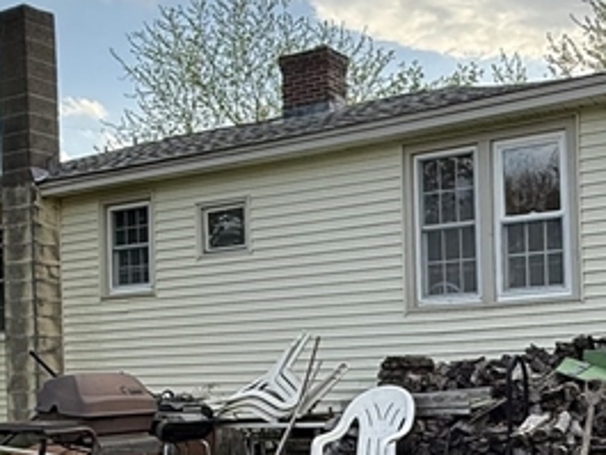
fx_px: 946
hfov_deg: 34.6
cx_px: 473
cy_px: 389
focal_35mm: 54
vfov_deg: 26.4
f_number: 2.2
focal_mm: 2.22
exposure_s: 1/510
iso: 64
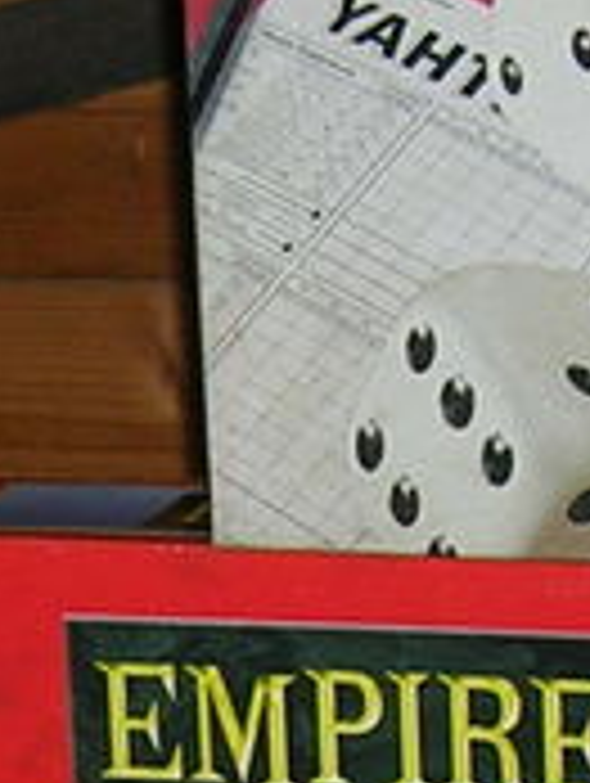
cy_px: 1026
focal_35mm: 218
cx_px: -18
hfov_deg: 6.8
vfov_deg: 8.9
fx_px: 4942
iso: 50
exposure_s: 1/60.1
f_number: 2.8
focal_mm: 5.8
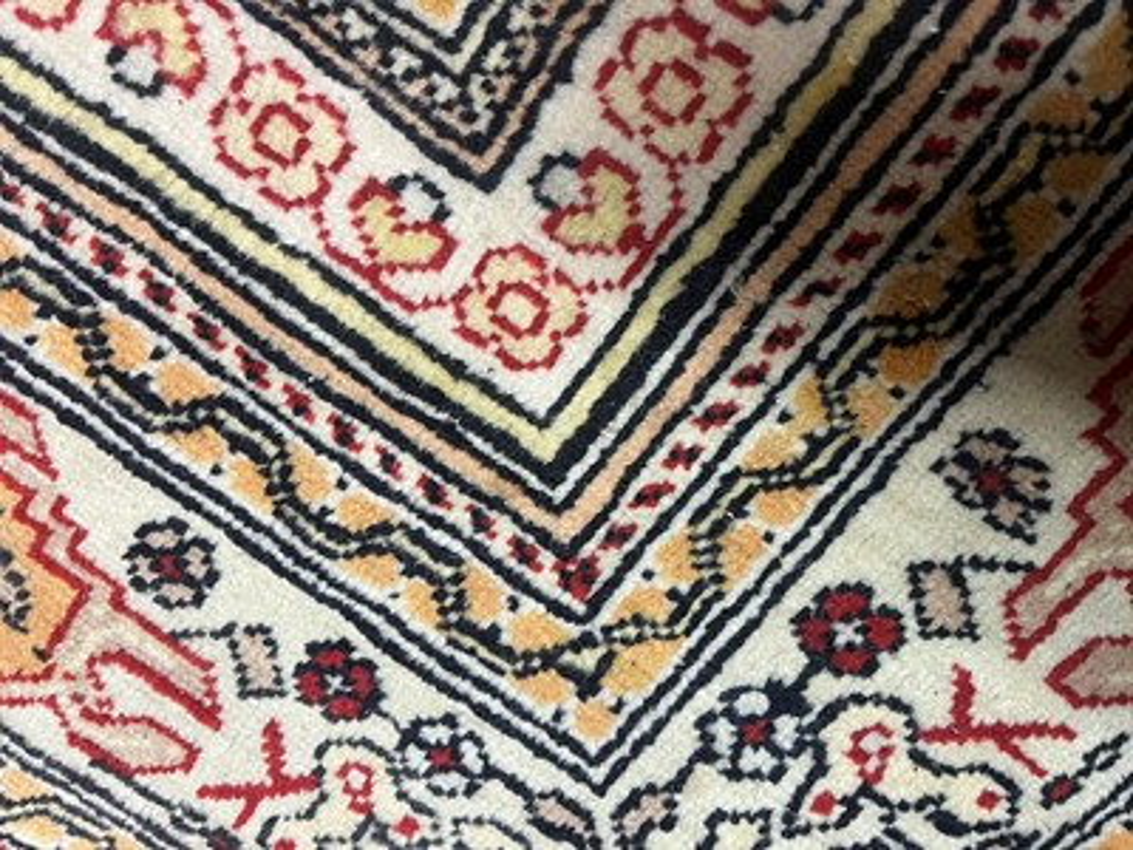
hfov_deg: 67.3
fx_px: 851
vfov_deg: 53.1
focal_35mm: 26
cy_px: 425
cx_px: 566
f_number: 1.6
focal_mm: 5.1
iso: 160
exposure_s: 1/50
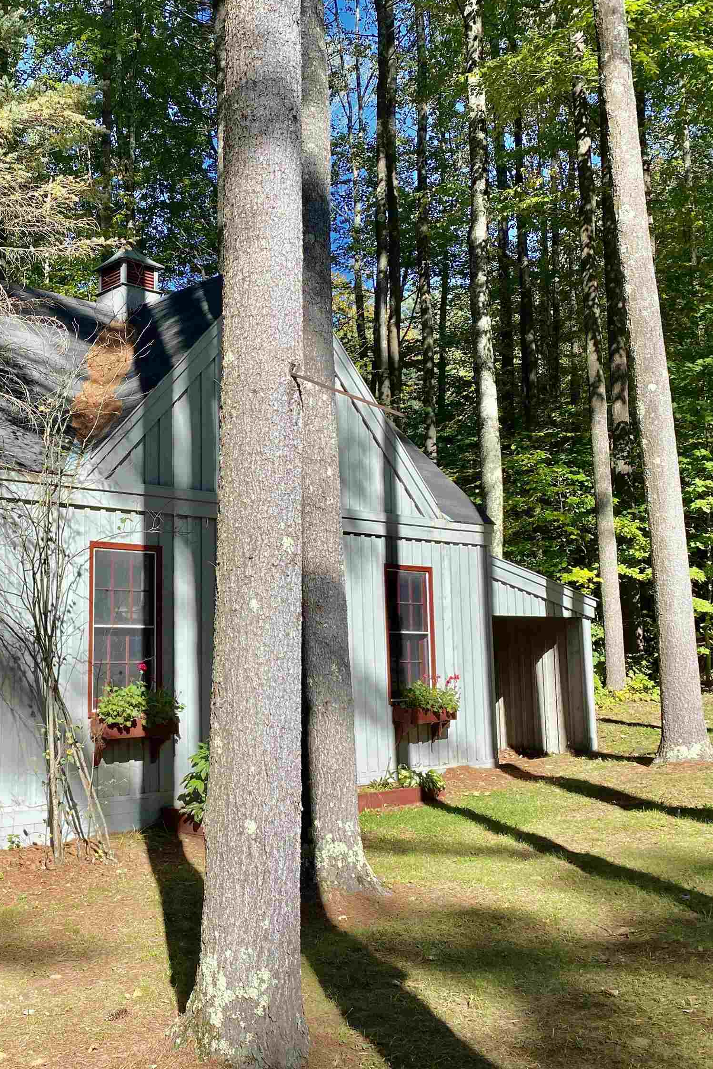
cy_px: 522
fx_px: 1099
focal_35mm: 37
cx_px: 133
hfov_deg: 34.7
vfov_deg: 51.9
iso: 32
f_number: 1.8
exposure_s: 1/1170
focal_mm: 4.25
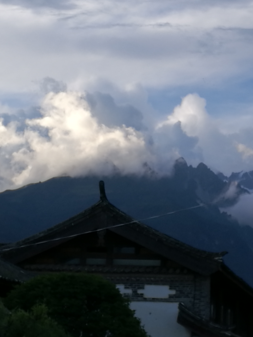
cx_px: 143
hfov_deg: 10.2
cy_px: 168
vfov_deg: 13.6
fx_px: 1413
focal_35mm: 145
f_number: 2.2
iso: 50
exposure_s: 1/602
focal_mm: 4.5
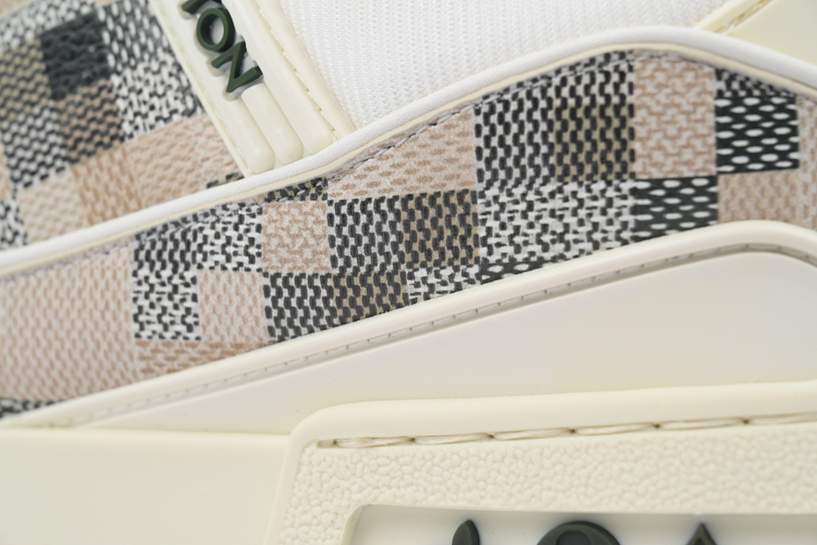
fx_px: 2610
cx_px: 408
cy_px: 272
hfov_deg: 17.8
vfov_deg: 11.9
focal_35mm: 115
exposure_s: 1/100
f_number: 11
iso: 400
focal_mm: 115
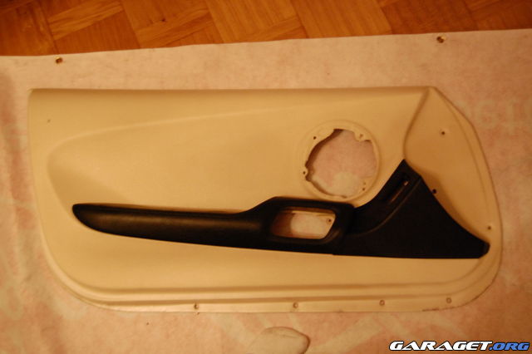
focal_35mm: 34
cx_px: 266
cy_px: 177
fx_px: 510
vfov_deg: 38.3
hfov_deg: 55.1
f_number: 3.8
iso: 1600
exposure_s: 1/6
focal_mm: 23
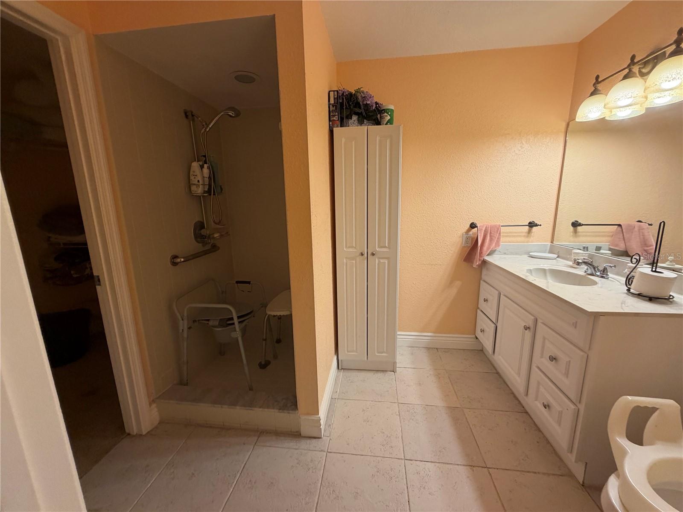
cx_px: 342
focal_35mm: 14
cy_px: 256
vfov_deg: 85.7
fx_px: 276
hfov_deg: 102.1
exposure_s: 1/120
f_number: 2.2
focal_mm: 2.22
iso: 200
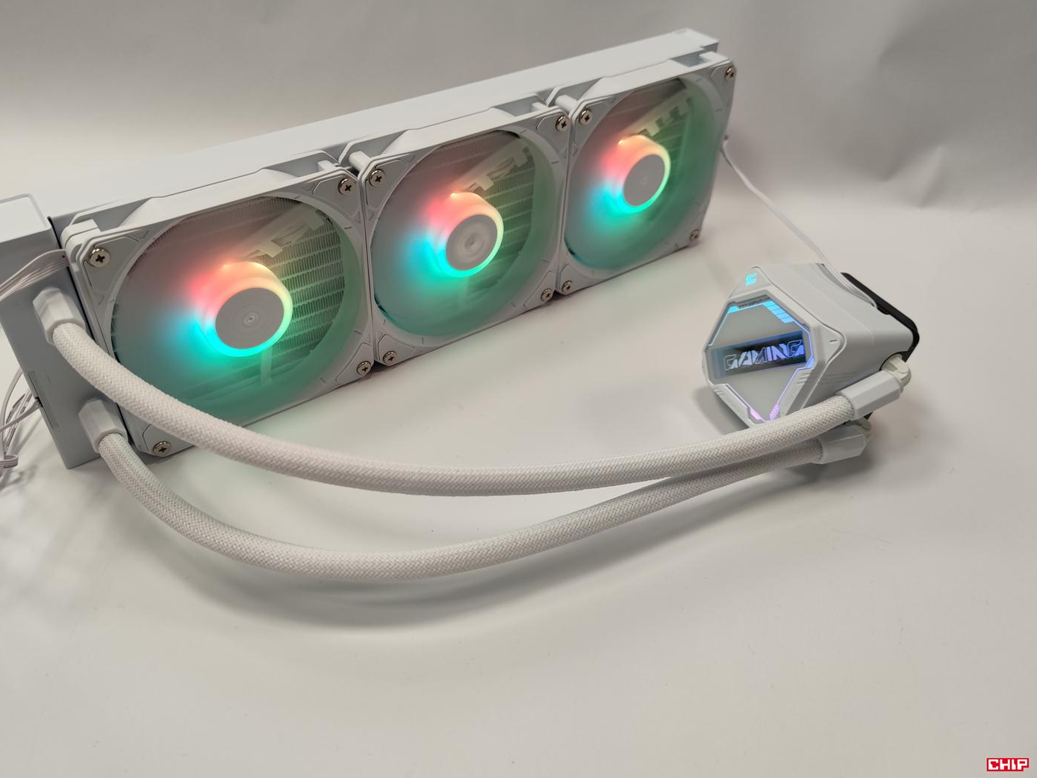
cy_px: 362
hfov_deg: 65.2
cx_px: 480
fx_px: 809
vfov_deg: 51.3
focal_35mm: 27
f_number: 1.85
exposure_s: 1/100
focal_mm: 6.78
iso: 180
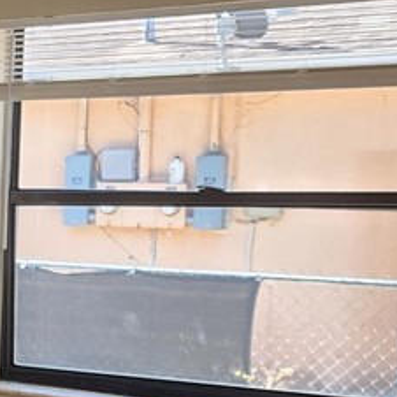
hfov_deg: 14.5
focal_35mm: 92
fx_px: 1194
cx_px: -467
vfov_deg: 18.8
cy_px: 269
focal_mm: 6.4
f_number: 1.8
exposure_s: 1/120
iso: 125
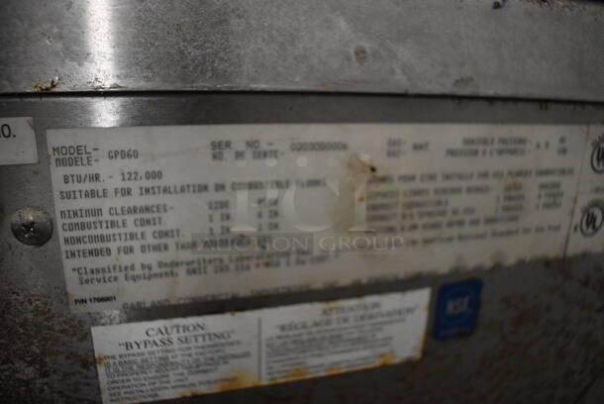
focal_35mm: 27
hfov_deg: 67.3
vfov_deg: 48.0
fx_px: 453
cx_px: 302
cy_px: 202
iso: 3200
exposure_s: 1/125
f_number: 3.5
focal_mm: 18
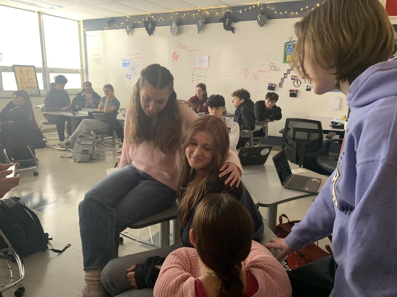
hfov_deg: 67.3
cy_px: 148
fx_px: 298
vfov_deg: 53.1
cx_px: 198
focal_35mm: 26
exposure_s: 1/60
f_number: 1.8
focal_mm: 4.25
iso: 160
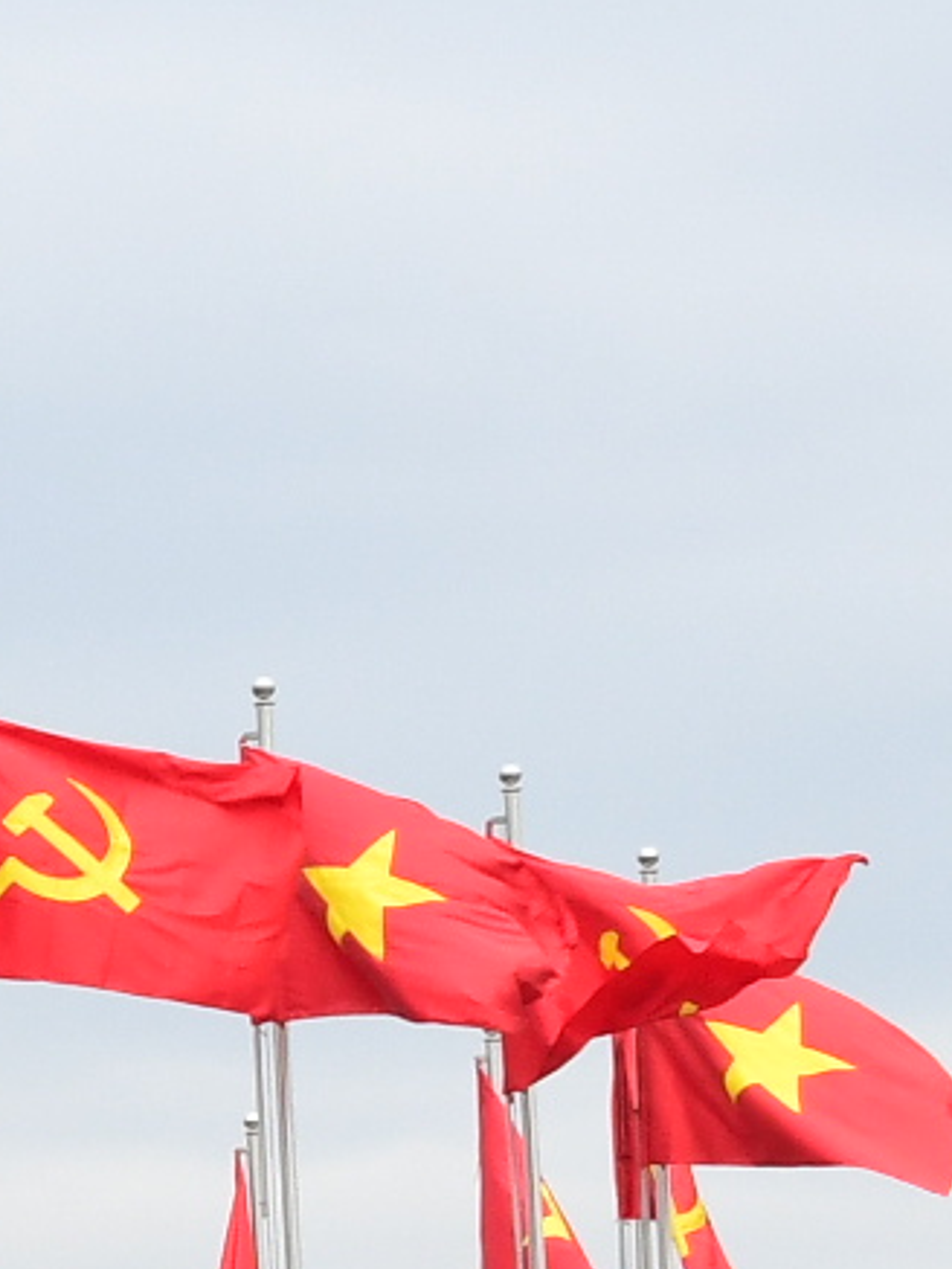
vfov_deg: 6.7
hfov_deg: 4.7
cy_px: 1405
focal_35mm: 294
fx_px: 10775
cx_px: -2691
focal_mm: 32
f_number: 11
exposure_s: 1/200
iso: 500
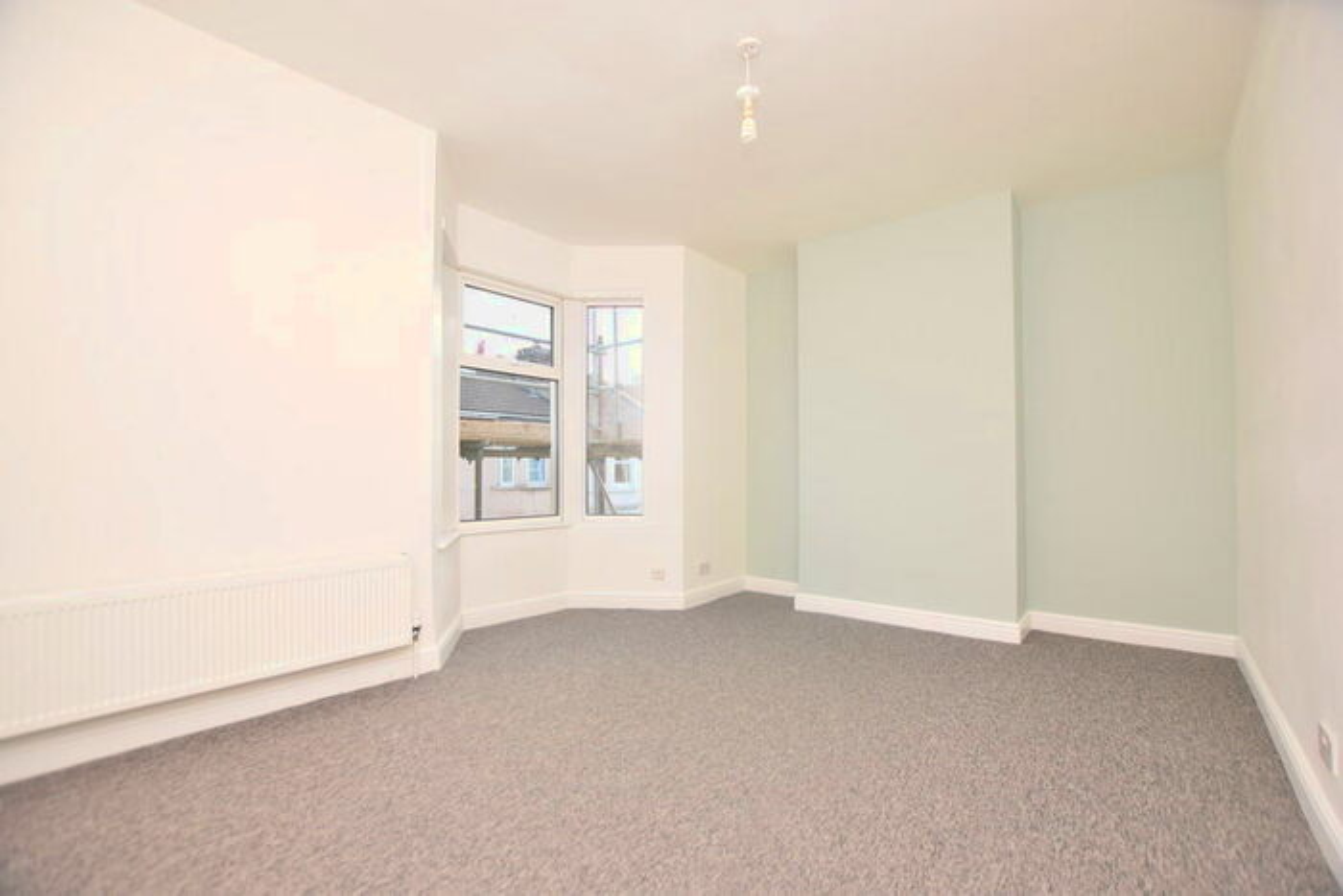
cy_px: 448
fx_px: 560
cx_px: 672
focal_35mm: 15
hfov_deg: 100.4
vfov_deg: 77.4
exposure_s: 1/60
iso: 100
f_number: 3.5
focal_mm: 10
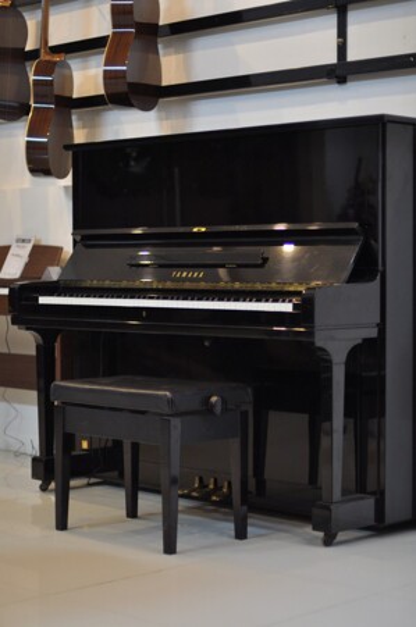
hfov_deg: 18.1
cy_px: 314
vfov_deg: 27.0
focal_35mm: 75
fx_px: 1305
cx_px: 208
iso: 400
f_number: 1.4
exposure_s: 1/60
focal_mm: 50
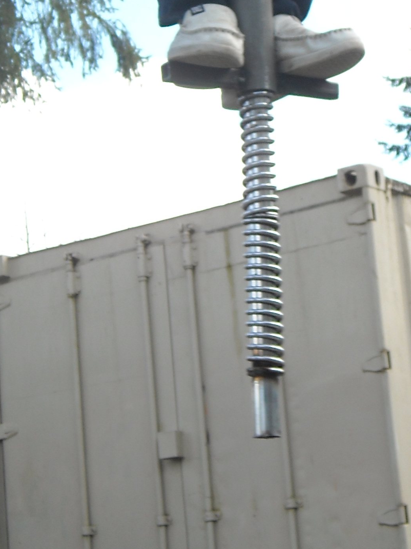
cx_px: 311
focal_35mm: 115
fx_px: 1821
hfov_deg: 12.8
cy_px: 137
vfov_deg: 17.0
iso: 64
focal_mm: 7.92
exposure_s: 1/309
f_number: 3.2
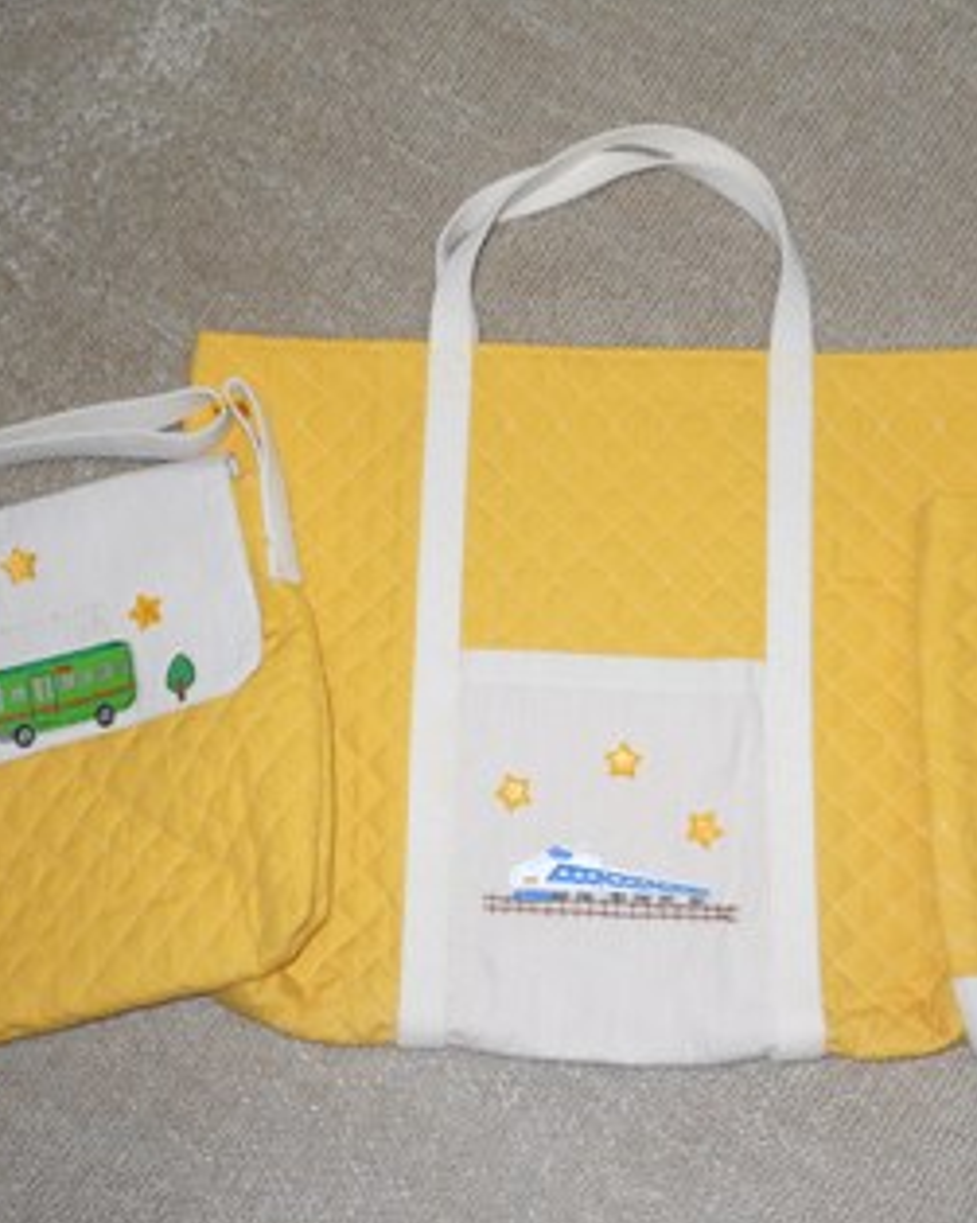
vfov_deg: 40.3
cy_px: 635
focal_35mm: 46
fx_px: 1663
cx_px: 510
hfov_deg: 32.7
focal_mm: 5.9
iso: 100
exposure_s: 1/25
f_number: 4
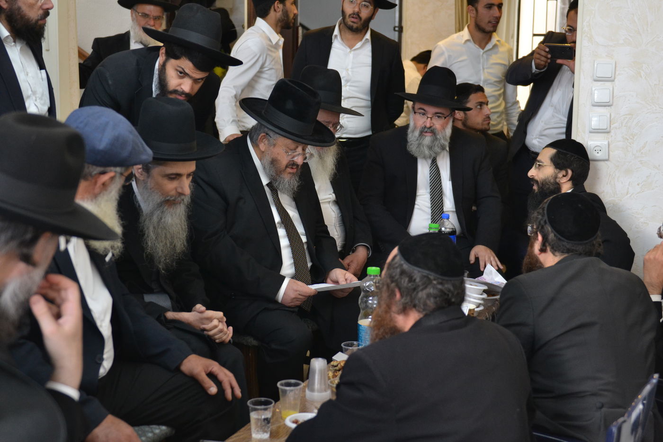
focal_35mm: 60
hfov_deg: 33.4
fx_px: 1105
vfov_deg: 22.6
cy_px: 221
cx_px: 332
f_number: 2.8
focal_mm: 40
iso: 800
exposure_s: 1/125
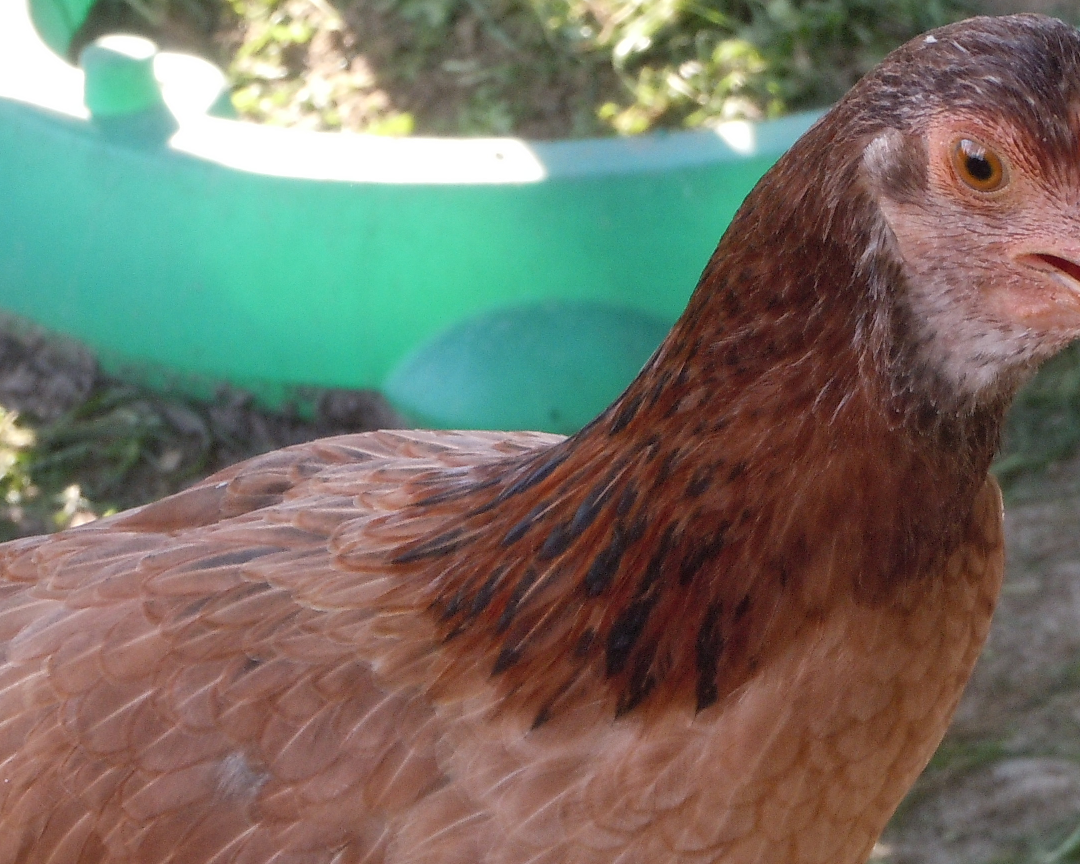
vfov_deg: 9.1
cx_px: 783
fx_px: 5433
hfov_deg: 11.3
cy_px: 780
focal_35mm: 170
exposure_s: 1/80
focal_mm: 15.6
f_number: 5.3
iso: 320
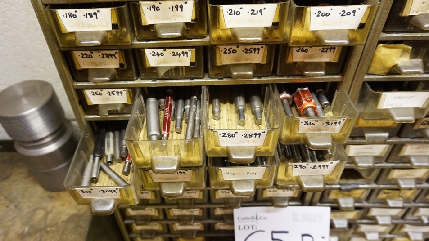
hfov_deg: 69.8
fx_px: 307
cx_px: 206
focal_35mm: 27
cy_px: 140
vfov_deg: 42.8
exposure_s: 1/60
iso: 2000
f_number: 3.5
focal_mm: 16
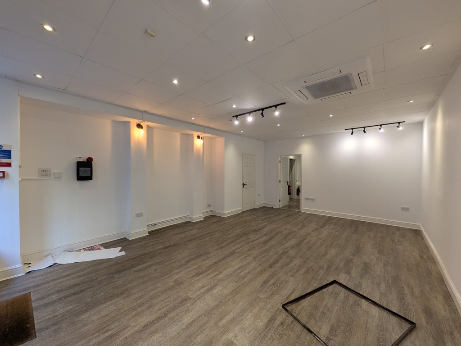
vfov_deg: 85.7
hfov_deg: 102.1
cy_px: 173
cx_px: 230
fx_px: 186
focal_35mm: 14
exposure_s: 1/59.5
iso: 62
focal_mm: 1.85
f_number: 2.2
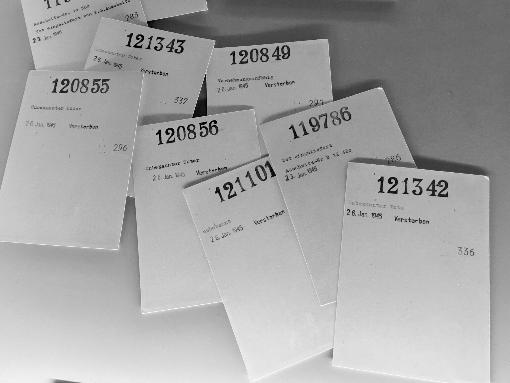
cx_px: 255
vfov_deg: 48.3
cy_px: 192
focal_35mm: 29
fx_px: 427
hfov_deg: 61.6
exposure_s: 1/33
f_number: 2.2
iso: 50
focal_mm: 4.15
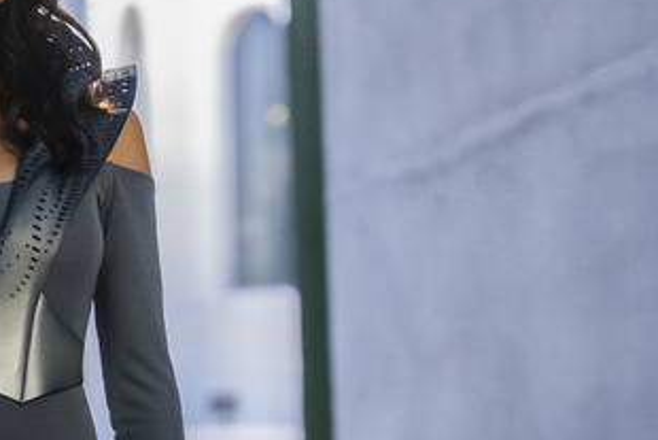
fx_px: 9655
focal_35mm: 528
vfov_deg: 2.6
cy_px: 317
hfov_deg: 3.9
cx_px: 416
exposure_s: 1/160
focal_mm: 140
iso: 3200
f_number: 3.2
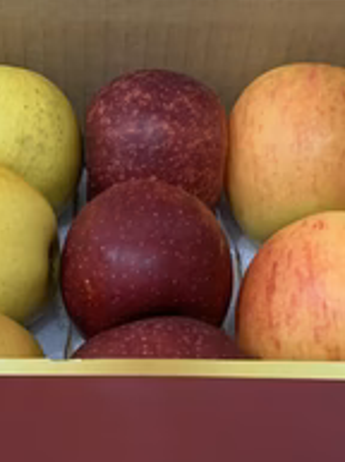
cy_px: 354
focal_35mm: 54
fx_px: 720
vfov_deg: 34.7
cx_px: 77
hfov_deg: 26.5
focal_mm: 4.25
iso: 400
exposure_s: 1/33
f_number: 1.8
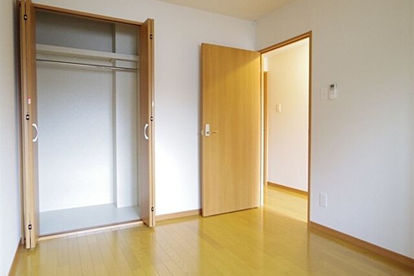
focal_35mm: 24
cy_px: 132
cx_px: 207
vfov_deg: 53.1
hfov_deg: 73.8
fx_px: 276
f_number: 2.8
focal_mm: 5
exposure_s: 1/40
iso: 800
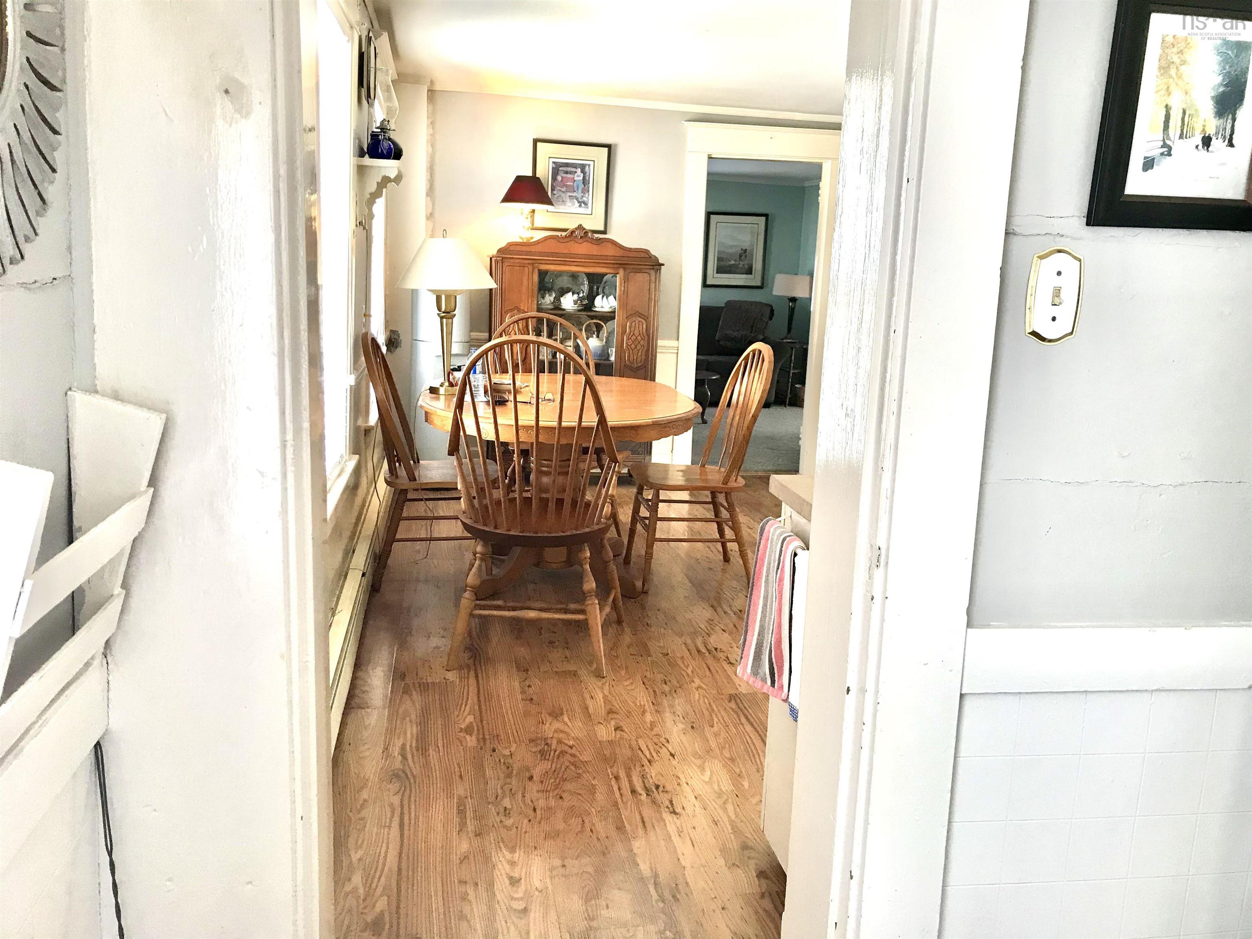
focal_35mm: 28
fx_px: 1013
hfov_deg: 63.4
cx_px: 626
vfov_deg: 49.7
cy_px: 470
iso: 25
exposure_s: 1/30
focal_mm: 3.99
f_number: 1.8
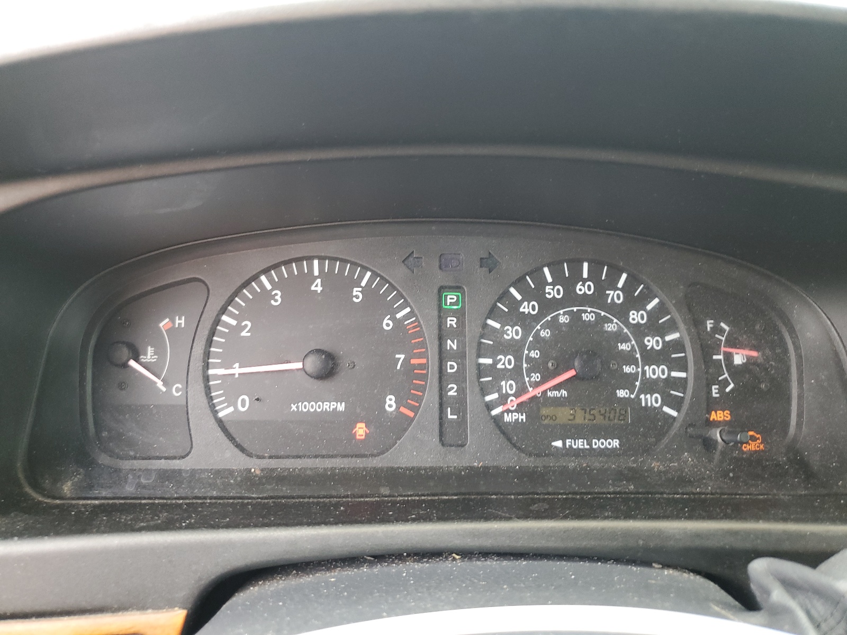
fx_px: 636
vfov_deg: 53.1
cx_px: 424
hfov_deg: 67.3
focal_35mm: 26
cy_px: 318
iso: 81
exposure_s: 1/60.2
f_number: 1.5
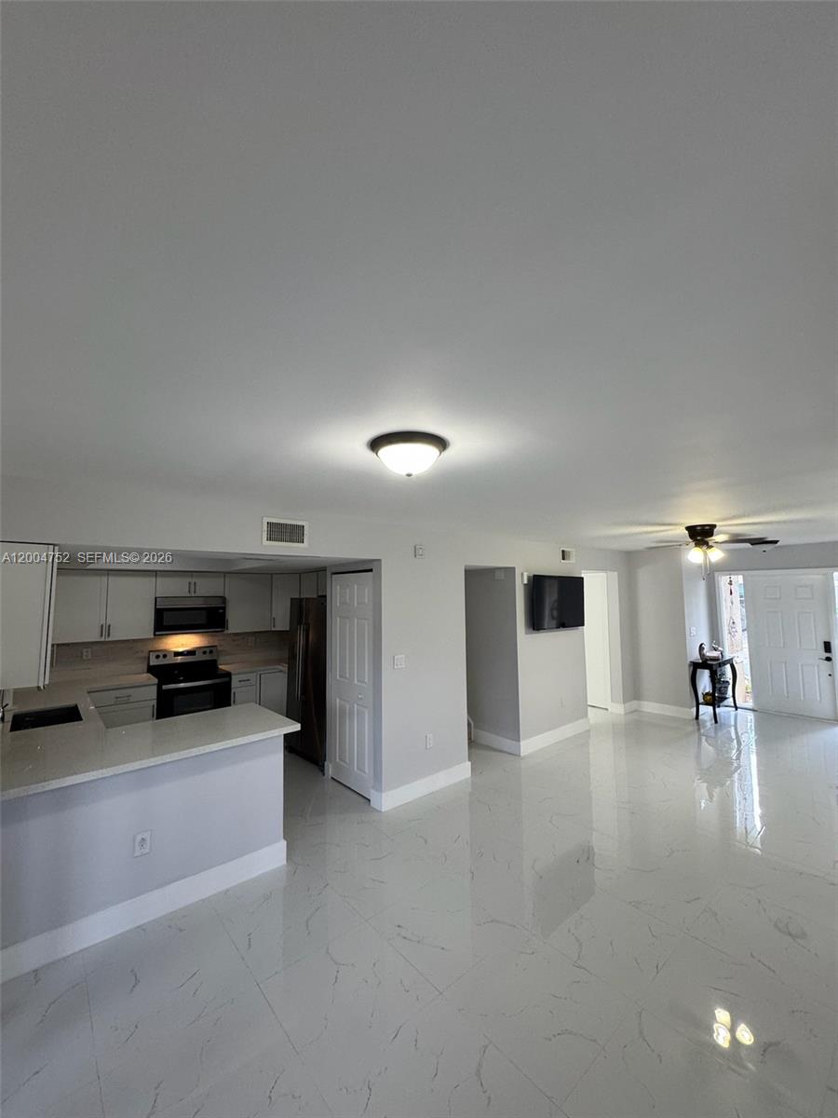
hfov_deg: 85.7
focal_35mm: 14
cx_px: 419
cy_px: 559
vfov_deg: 102.1
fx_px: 452
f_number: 2.2
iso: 200
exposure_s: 1/60
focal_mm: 2.22
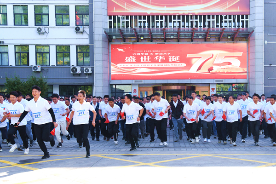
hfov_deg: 48.5
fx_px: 307
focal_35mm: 40
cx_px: 138
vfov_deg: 33.4
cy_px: 92
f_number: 8
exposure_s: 1/400
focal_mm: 40
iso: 1000
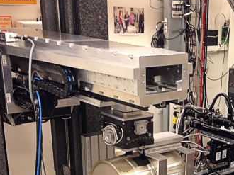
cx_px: 205
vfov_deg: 19.6
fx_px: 493
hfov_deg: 25.9
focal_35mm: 73
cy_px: 173
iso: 200
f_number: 2.4
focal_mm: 4.12
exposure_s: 1/20
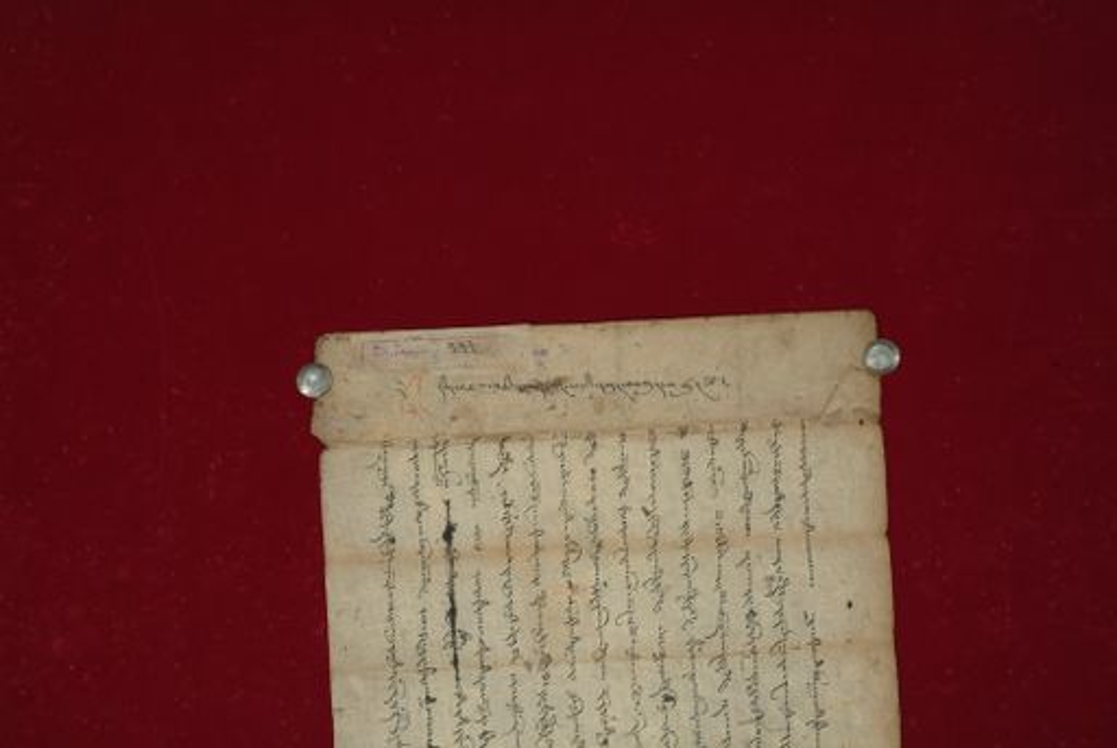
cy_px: 374
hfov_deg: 23.0
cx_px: 558
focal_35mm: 88
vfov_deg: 15.5
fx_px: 2750
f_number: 13
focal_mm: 59
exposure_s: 1/20
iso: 160
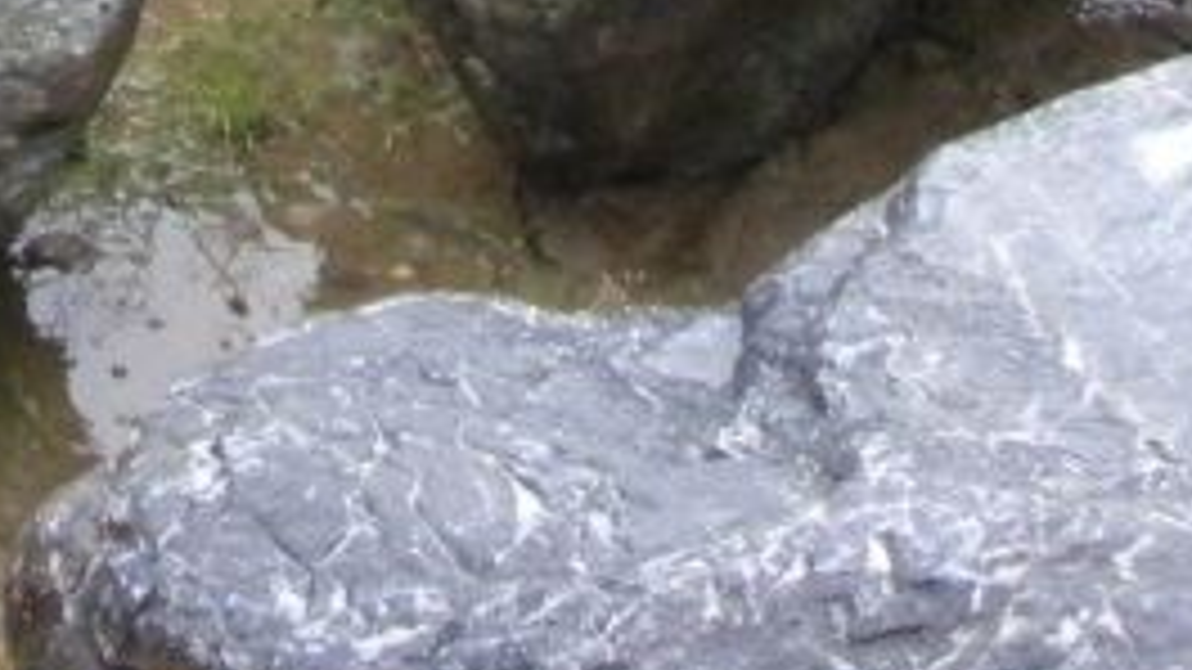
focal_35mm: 160
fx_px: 5057
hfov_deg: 13.2
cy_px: -917
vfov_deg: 7.1
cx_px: -121
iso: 320
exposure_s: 1/250
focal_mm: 6.7
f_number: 3.5
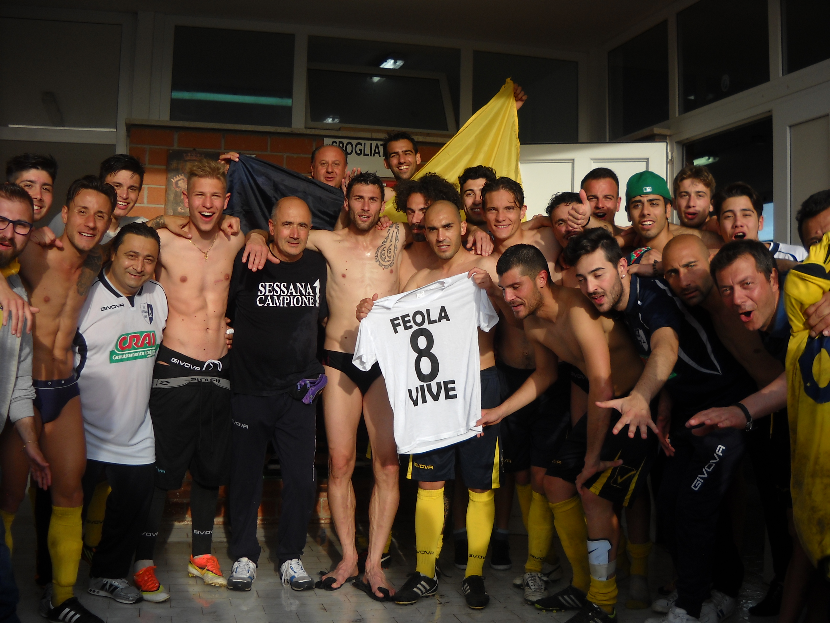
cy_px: 312
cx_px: 415
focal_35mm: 41
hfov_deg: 45.8
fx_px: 983
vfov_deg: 35.1
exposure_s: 1/309
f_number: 3.1
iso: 64
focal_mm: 6.72
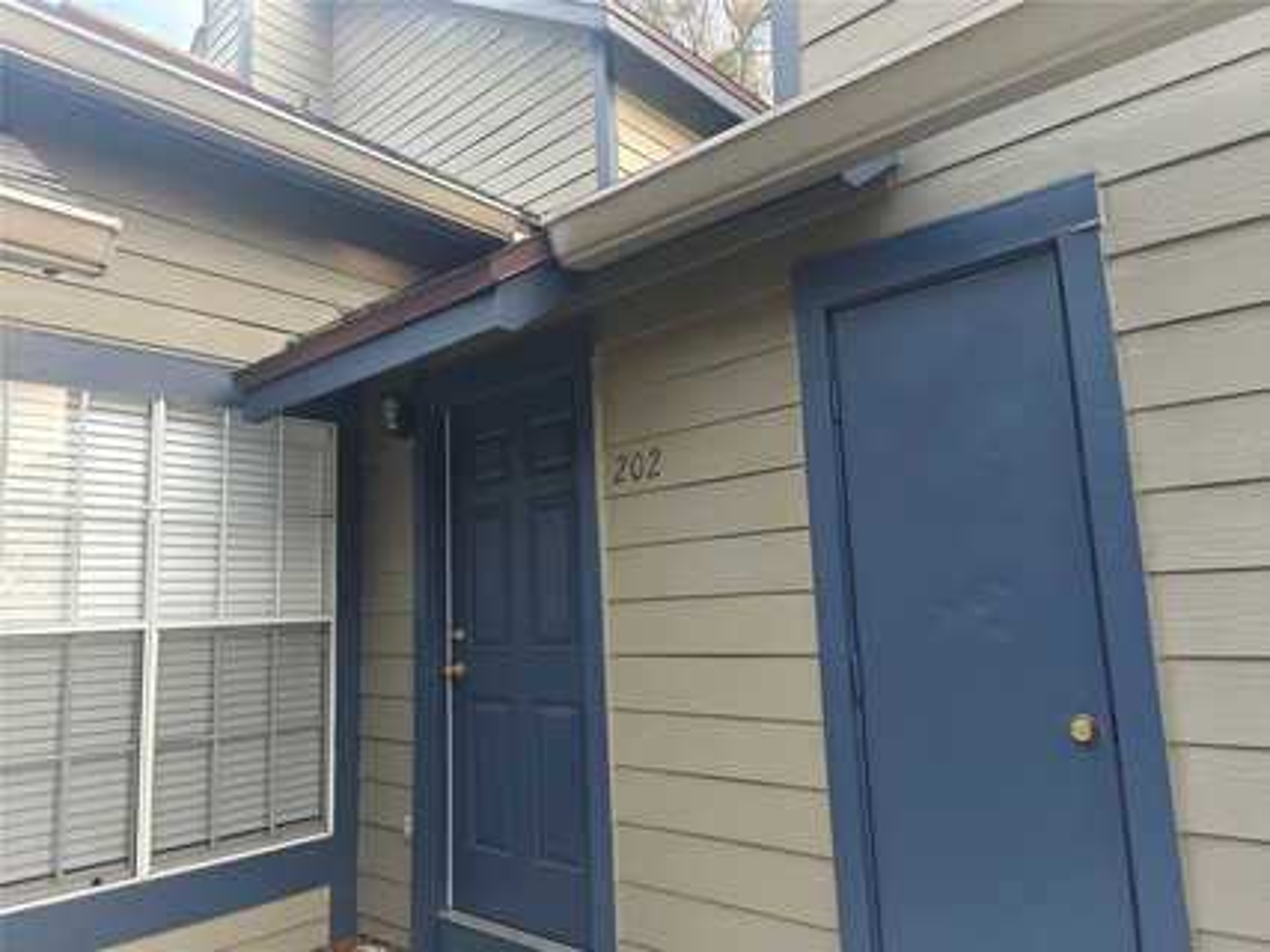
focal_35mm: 23
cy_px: 476
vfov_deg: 58.9
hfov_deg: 73.9
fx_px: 844
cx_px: 635
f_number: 1.6
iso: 100
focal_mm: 6.06
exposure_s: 1/72
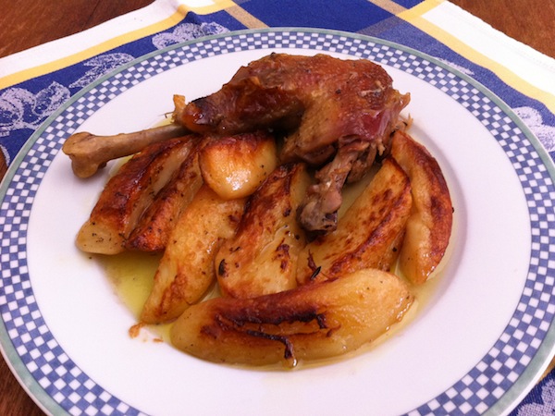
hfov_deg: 52.6
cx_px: 278
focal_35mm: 35
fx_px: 561
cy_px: 208
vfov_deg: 40.7
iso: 200
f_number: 2.8
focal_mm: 3.85
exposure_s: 1/15
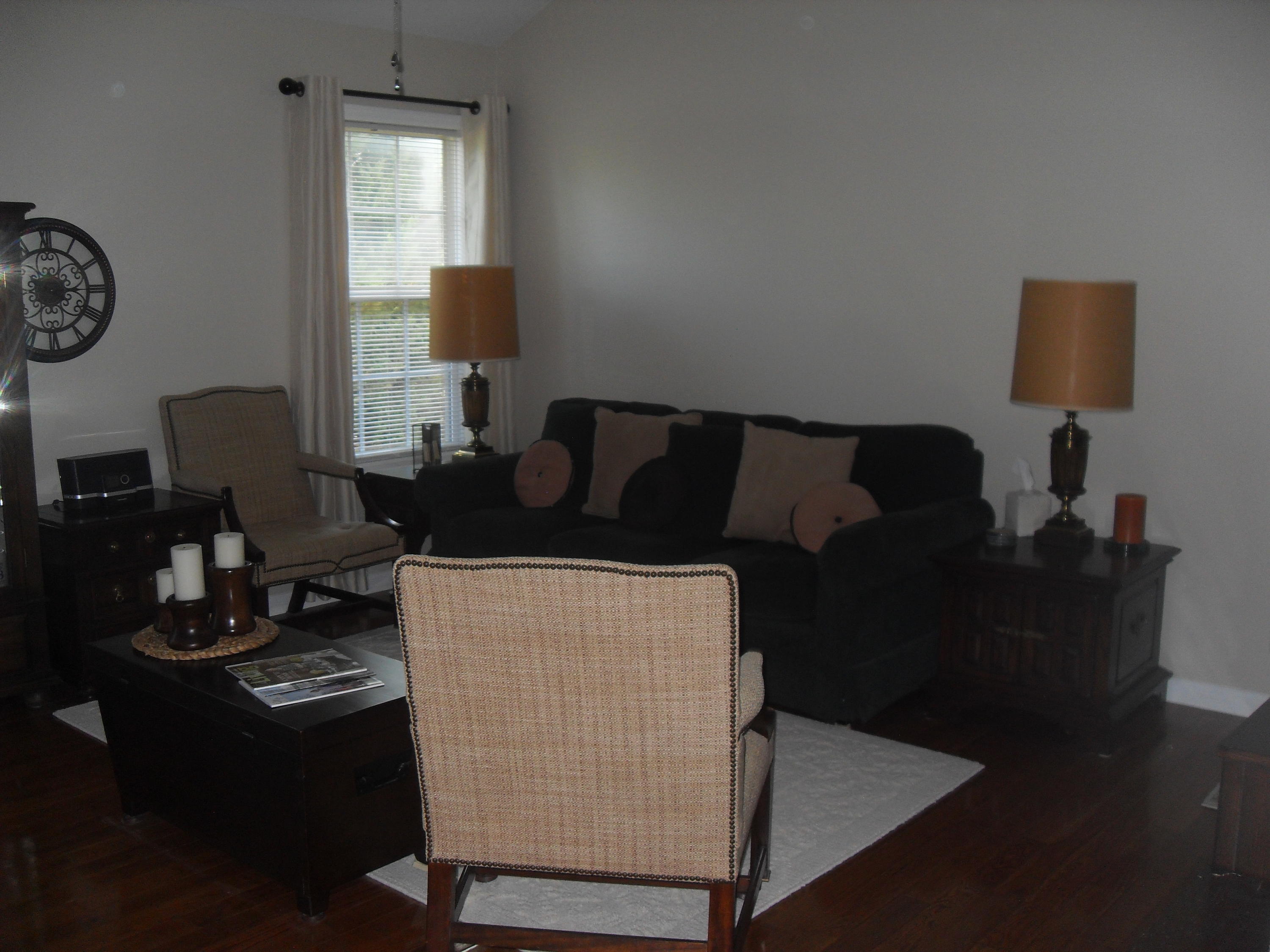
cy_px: 476
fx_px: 1247
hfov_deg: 54.0
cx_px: 635
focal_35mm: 34
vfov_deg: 41.8
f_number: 2.8
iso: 100
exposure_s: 1/45
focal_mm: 6.3
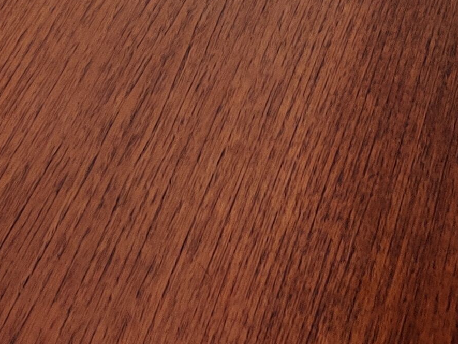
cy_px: 2
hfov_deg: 16.1
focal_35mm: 122
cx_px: 346
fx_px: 1614
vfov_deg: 12.0
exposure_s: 1/50
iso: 160
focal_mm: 4.75
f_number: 1.65
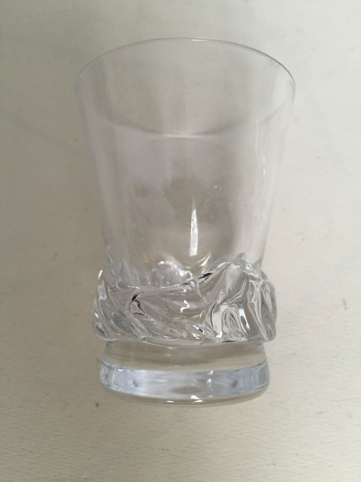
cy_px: 241
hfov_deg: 48.2
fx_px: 403
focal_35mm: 29
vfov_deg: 61.7
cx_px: 180
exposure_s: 1/30
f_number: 2.2
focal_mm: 4.15
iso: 100
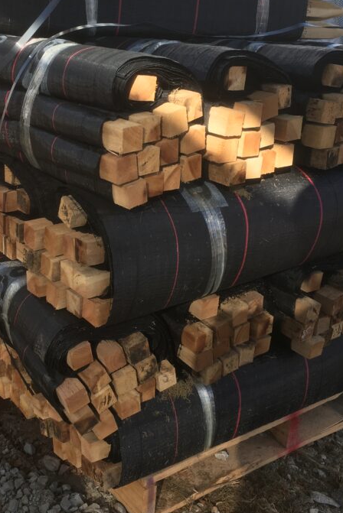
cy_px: 237
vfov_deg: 42.7
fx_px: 657
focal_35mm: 46
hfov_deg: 28.9
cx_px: 94
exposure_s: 1/416
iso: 25
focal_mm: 4.15
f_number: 2.2
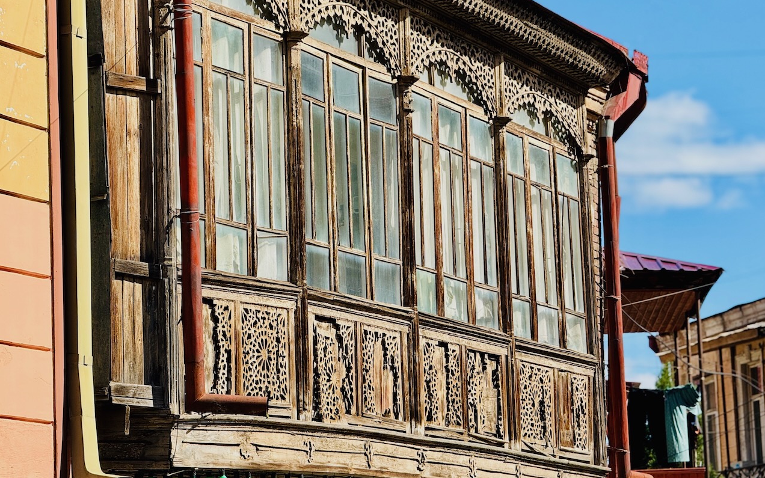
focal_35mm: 128
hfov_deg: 16.3
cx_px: 384
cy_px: 209
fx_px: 2669
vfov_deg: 10.2
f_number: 2.8
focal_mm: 15.66
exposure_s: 1/1248
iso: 50
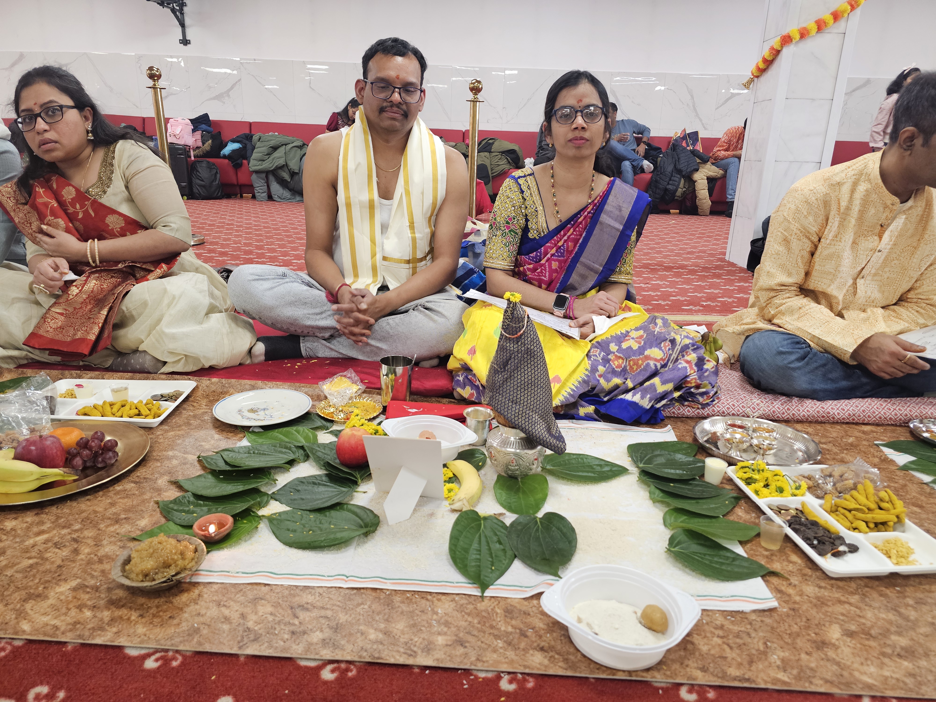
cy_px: 351
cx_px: 468
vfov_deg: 58.9
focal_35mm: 23
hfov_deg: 73.9
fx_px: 622
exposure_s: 1/100
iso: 400
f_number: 1.7
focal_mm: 6.3
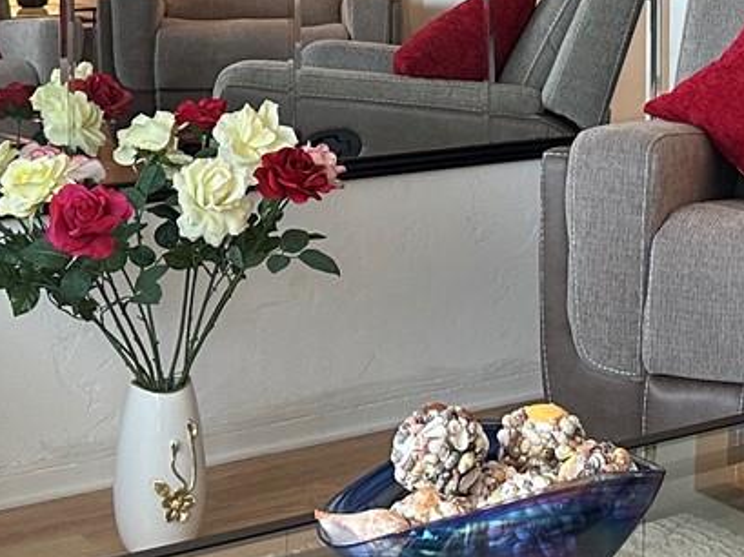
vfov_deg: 15.5
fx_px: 2019
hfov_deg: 20.1
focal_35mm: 94
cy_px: 24
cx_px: 780
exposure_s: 1/60
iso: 200
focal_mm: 6.86
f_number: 1.78
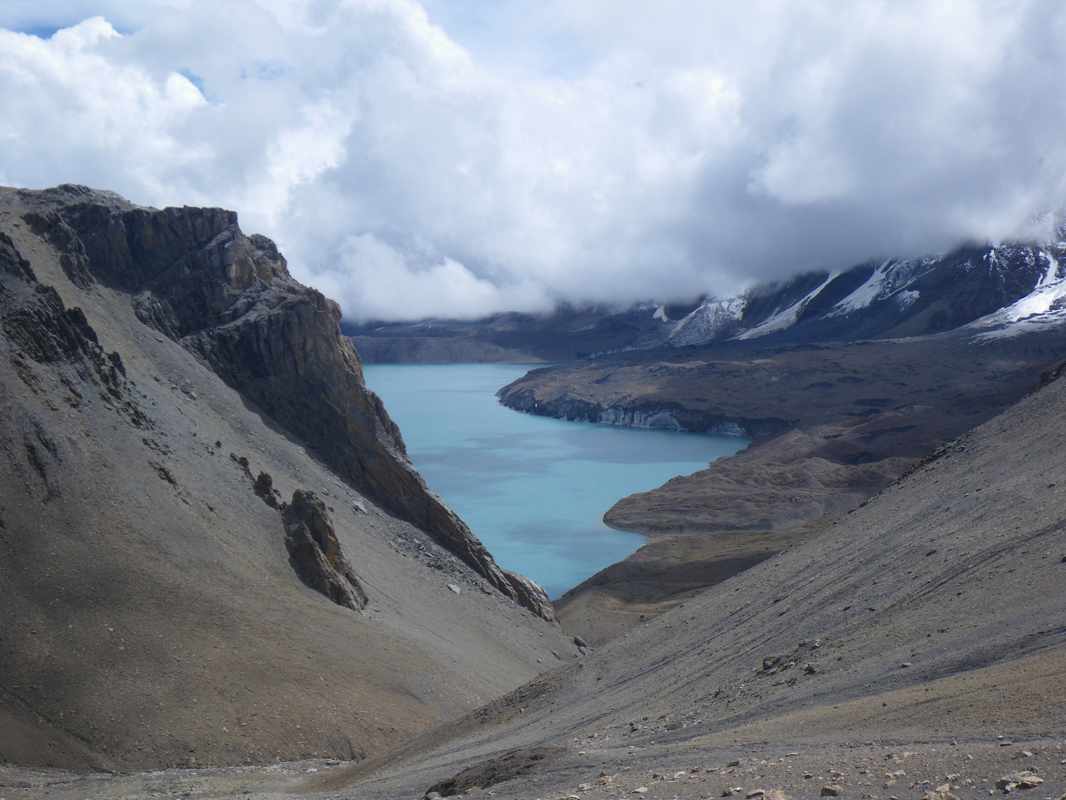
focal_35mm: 42
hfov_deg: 44.8
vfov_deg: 34.3
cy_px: 400
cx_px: 533
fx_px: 1293
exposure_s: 1/500
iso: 50
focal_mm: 7.5
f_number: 5
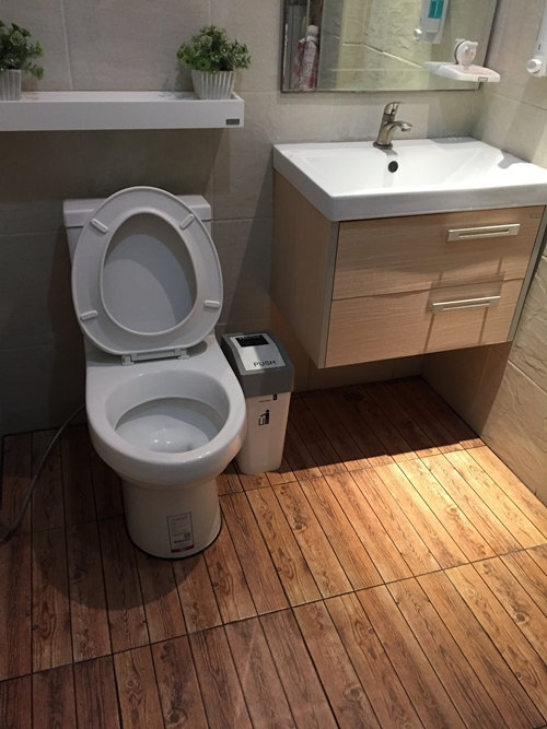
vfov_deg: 61.7
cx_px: 274
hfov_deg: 48.2
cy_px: 364
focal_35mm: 29
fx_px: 611
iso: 250
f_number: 2.2
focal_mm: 4.15
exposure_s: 1/33
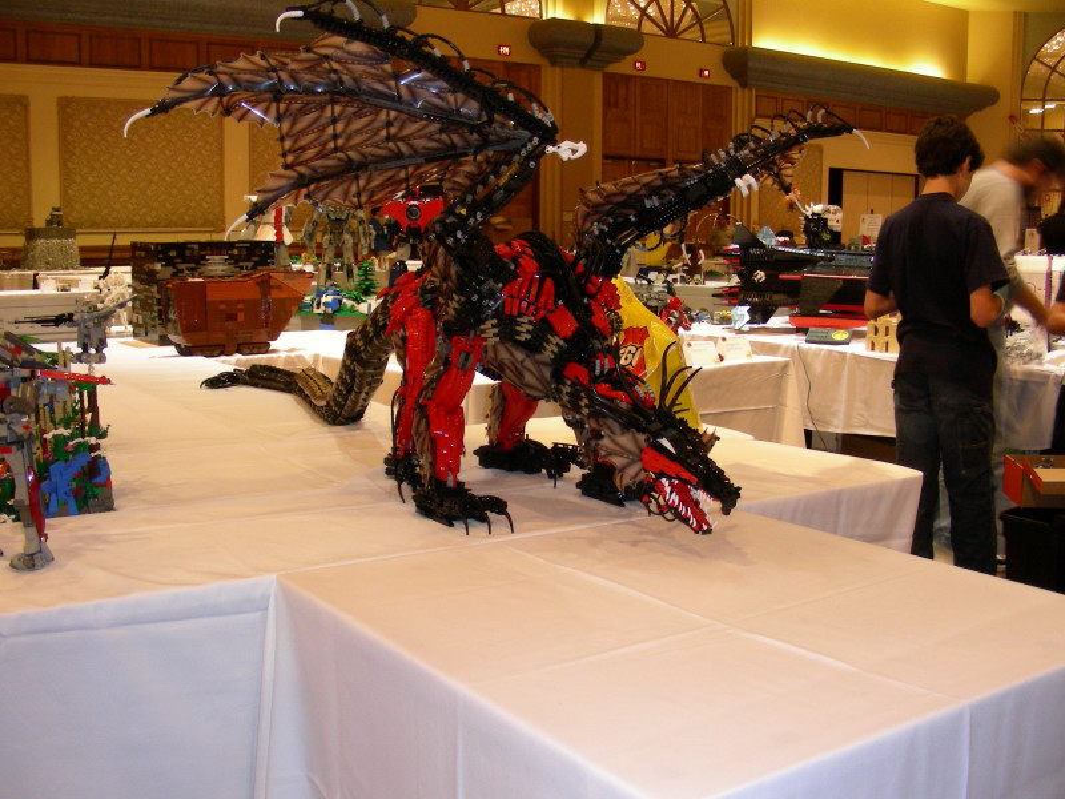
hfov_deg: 49.0
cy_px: 400
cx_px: 532
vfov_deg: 37.7
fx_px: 1169
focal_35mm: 38
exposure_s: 1/3.9
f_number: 3.5
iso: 200
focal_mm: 6.3
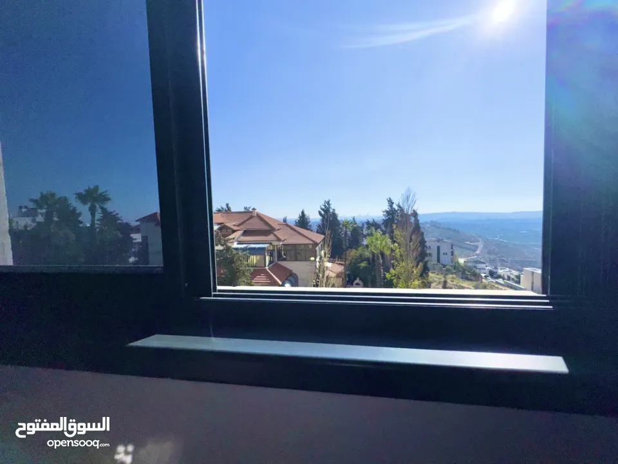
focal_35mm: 14
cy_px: 232
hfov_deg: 102.1
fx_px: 250
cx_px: 309
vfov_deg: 85.7
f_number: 2.2
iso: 32
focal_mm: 2.22
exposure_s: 1/11905
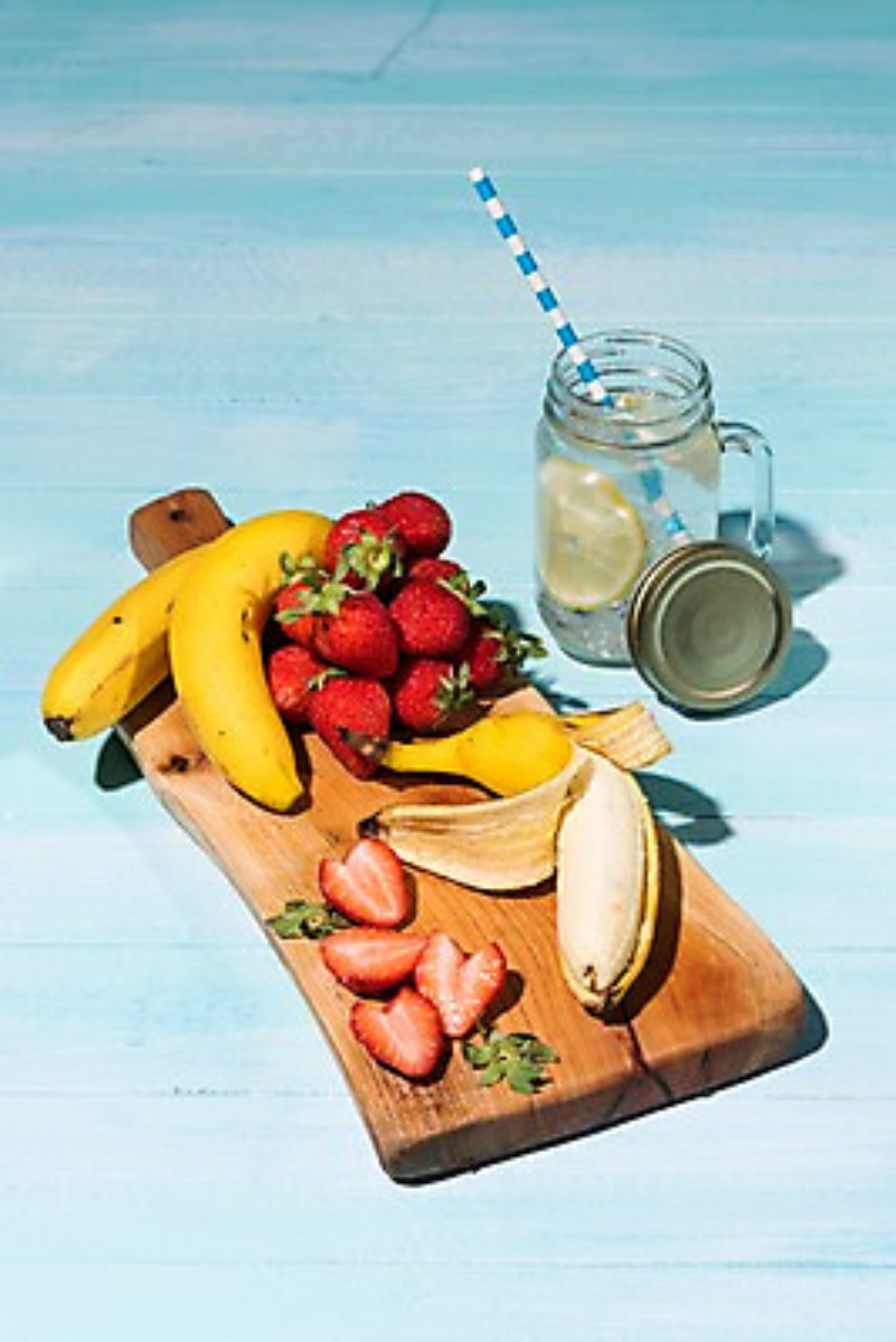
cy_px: 671
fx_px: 2611
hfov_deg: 19.5
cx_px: 448
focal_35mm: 70
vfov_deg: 28.8
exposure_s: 1/125
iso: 64
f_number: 11
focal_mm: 70
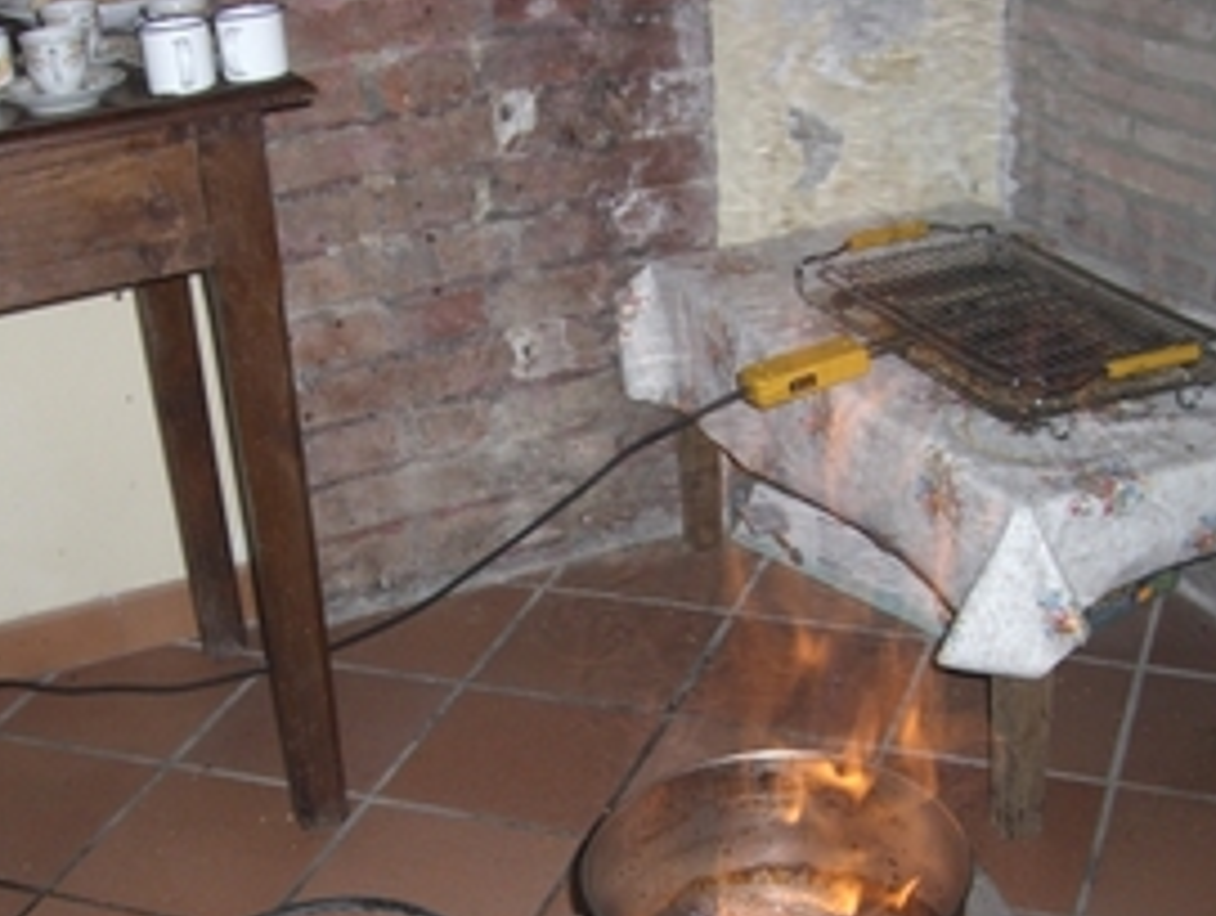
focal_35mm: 56
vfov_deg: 25.9
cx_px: 646
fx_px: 1970
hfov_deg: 34.3
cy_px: 660
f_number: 2.7
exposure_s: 1/60
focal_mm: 6.2
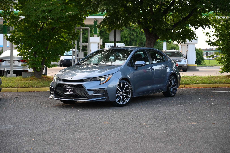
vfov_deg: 19.4
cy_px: 76
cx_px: 115
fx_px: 447
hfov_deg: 28.9
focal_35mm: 70
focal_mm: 70
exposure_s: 1/250
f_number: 4
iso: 280
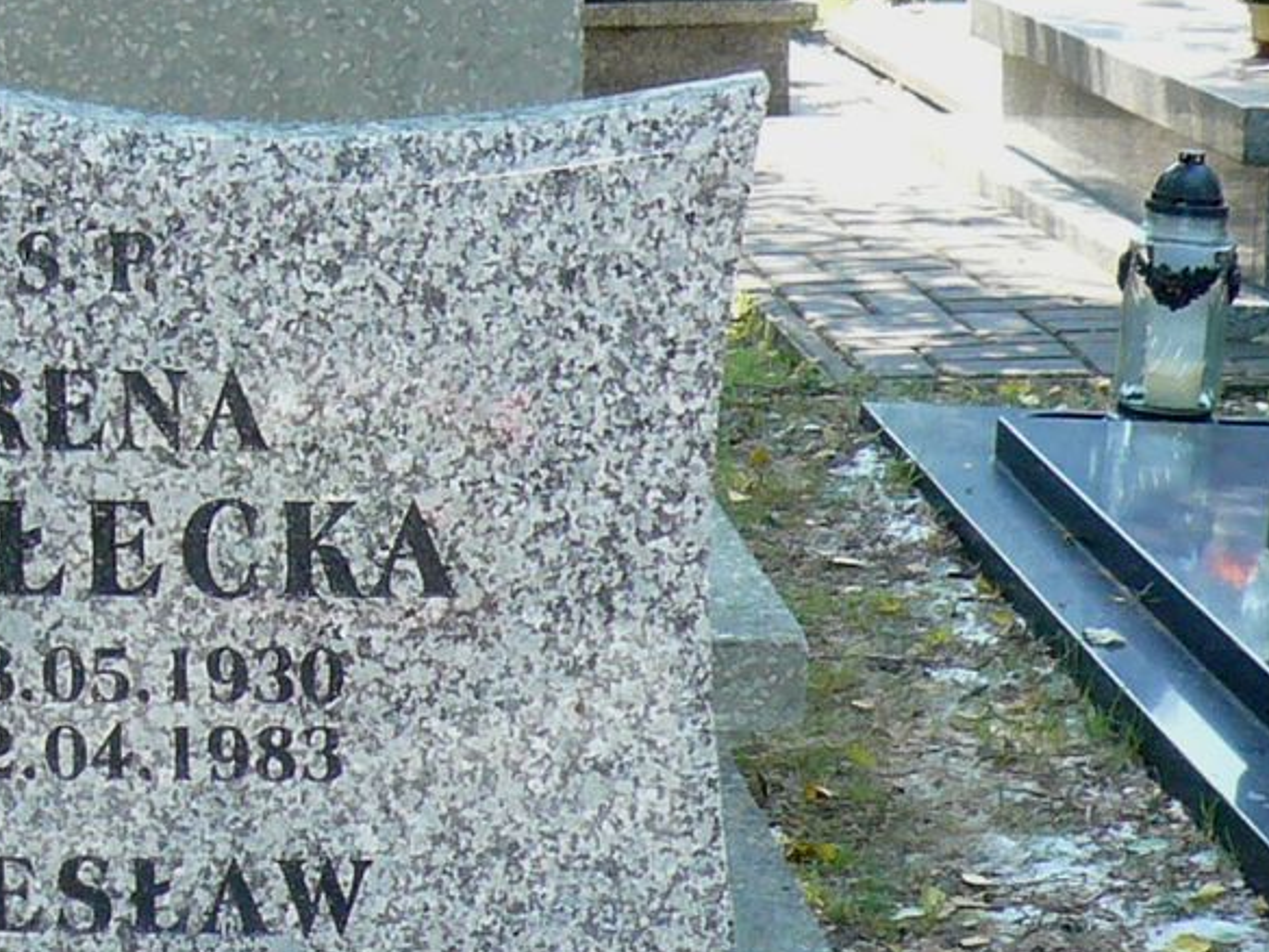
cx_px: 211
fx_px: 4143
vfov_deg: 13.1
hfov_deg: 17.2
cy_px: 675
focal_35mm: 113
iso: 100
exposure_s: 1/200
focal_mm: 4.7
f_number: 2.8
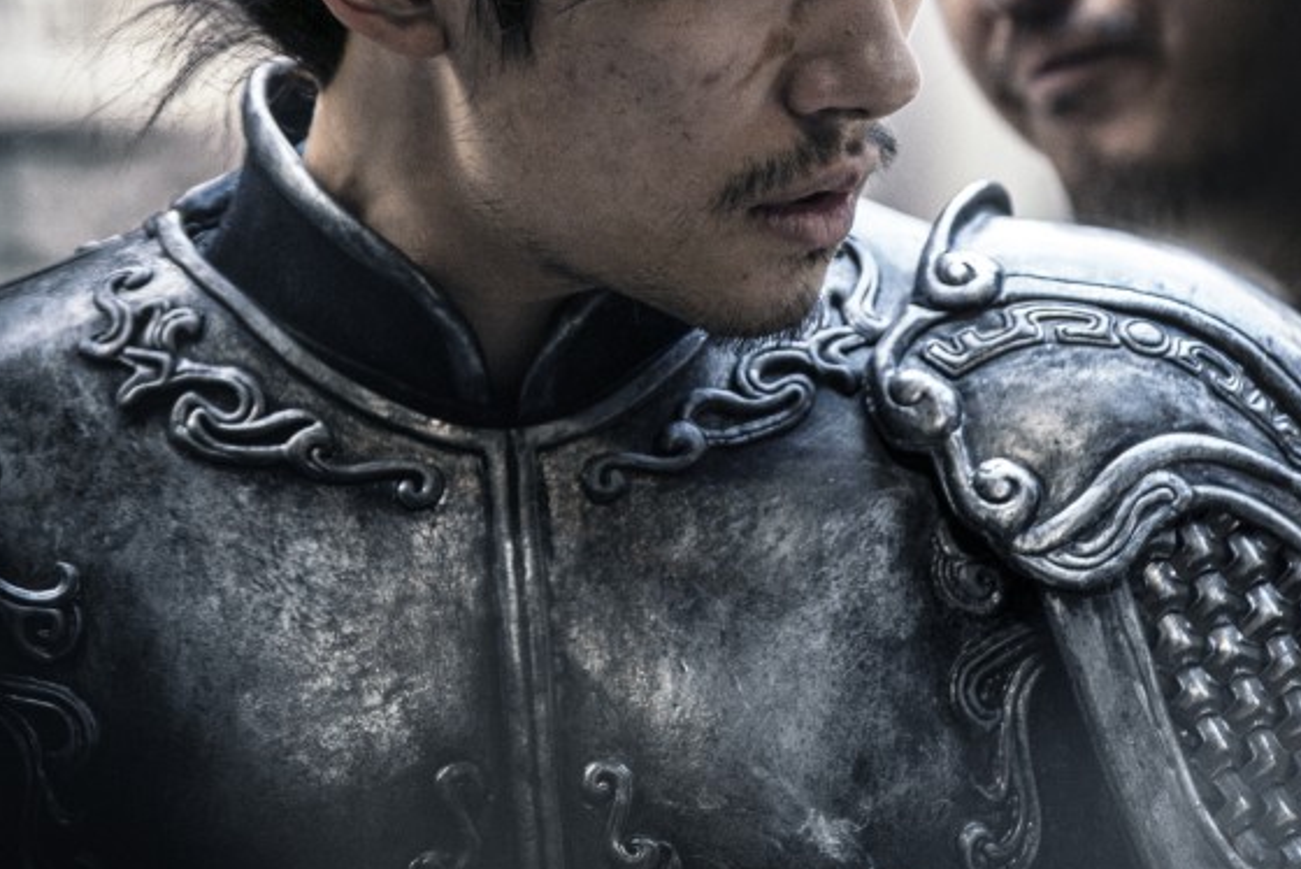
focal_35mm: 380
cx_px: 779
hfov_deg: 5.4
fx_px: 13739
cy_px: 153
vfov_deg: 3.6
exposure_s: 1/320
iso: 400
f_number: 4.5
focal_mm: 185
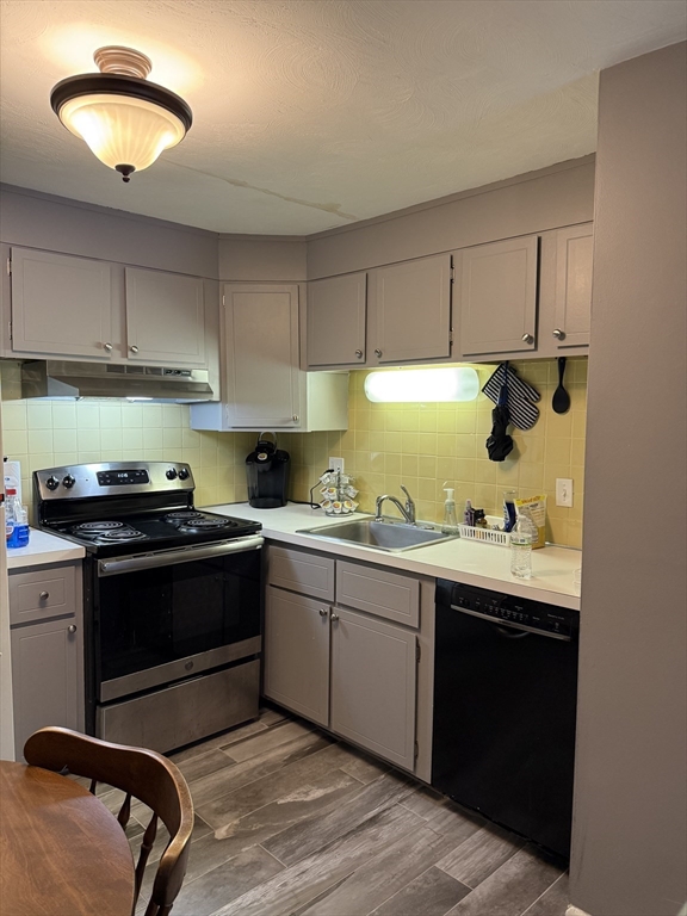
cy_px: 458
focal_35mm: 24
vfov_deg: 71.6
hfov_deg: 56.8
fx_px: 635
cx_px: 344
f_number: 1.78
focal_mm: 6.76
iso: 250
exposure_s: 1/60
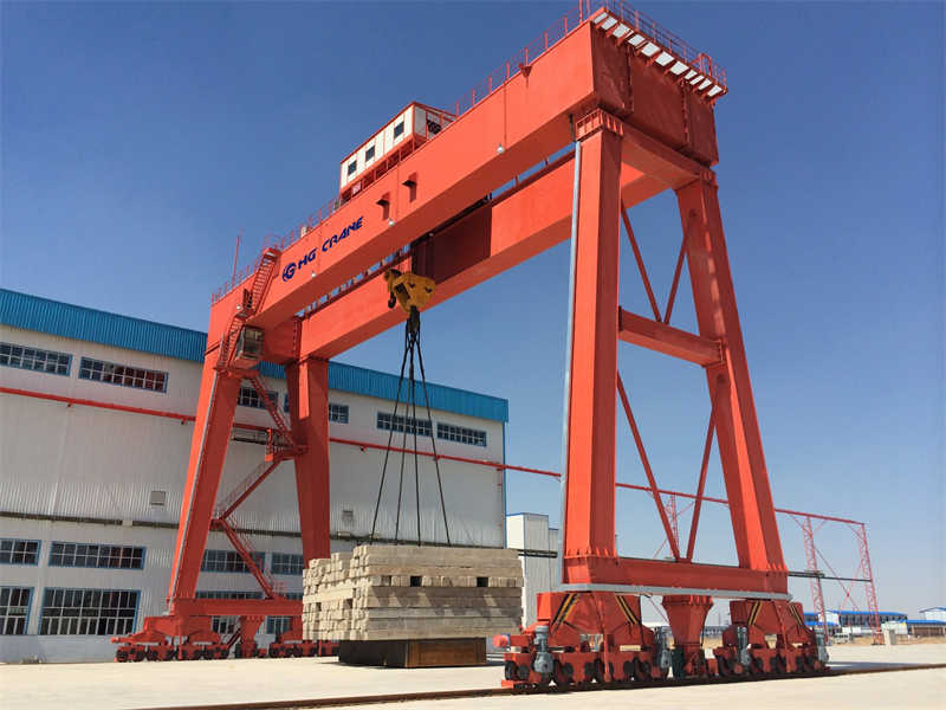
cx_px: 473
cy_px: 355
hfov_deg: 60.0
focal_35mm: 30
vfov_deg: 46.8
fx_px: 820
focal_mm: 4.12
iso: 32
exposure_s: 1/2415
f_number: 2.2
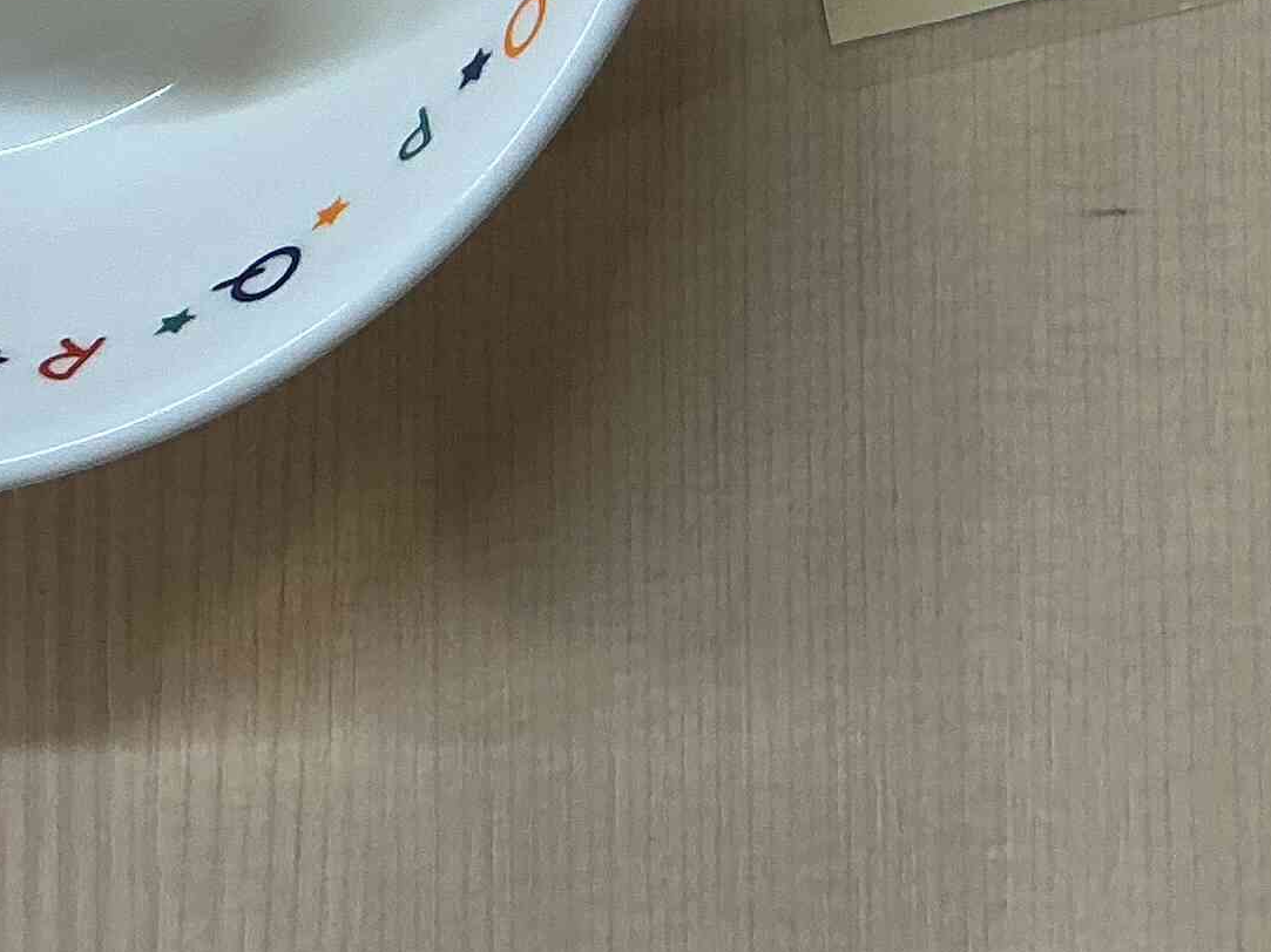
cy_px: -533
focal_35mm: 108
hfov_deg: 18.2
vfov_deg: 12.9
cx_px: 519
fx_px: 3965
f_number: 1.8
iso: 40
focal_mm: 3
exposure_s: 1/60
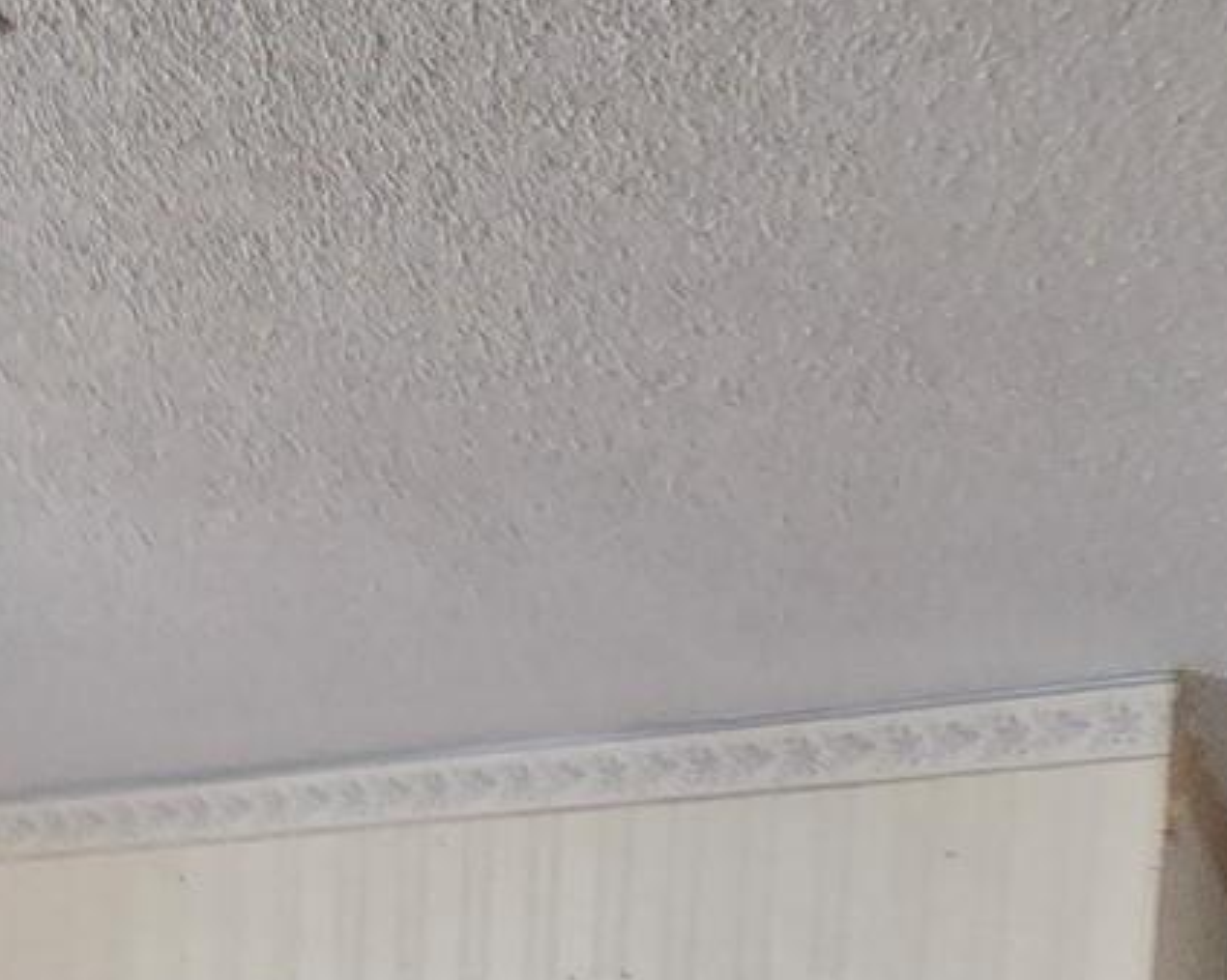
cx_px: 528
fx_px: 1742
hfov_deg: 38.7
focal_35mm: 48
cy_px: 1635
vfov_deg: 22.6
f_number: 2.2
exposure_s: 1/60
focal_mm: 2.2
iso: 125
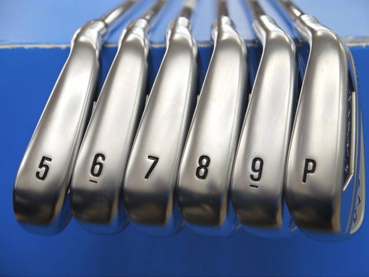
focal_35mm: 84
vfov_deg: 17.6
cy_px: 138
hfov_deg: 23.3
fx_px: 895
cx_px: 184
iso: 320
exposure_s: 1/80
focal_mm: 42
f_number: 5.6
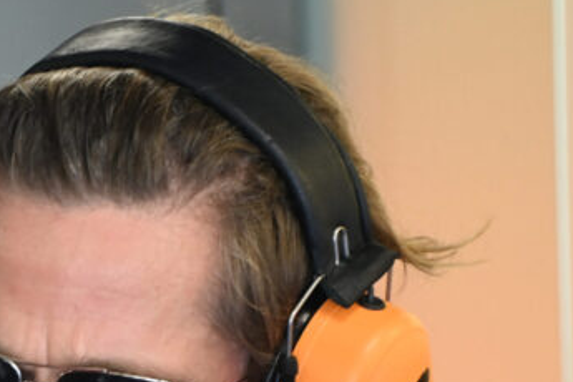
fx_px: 25863
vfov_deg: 0.8
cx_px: 15
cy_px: 481
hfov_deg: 1.3
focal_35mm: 1625
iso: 2500
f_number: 6.3
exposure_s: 1/100
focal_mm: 560
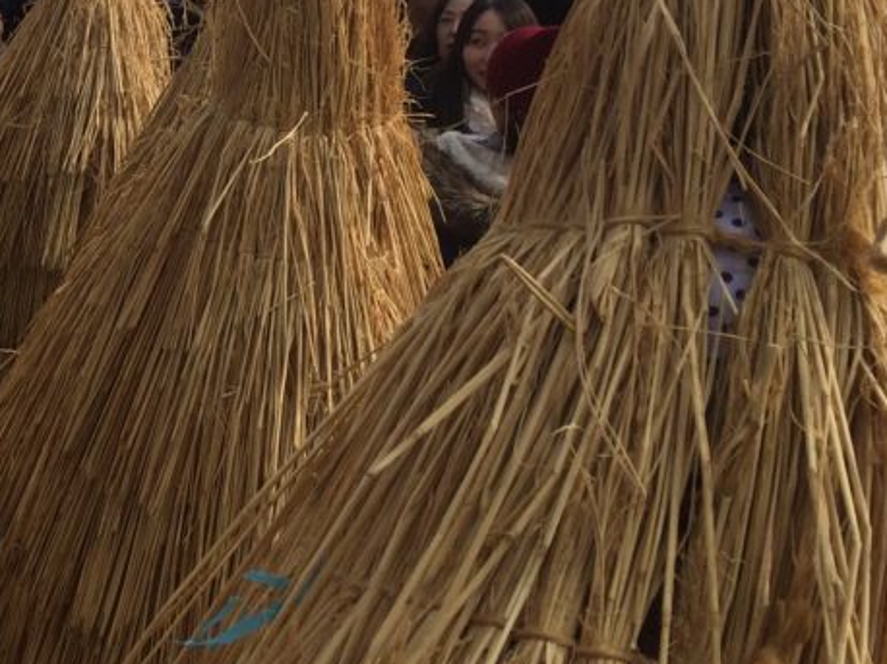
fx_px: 1946
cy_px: 58
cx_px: -54
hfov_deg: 24.2
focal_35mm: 76
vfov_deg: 19.0
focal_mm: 4.15
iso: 32
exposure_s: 1/2160
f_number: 2.2
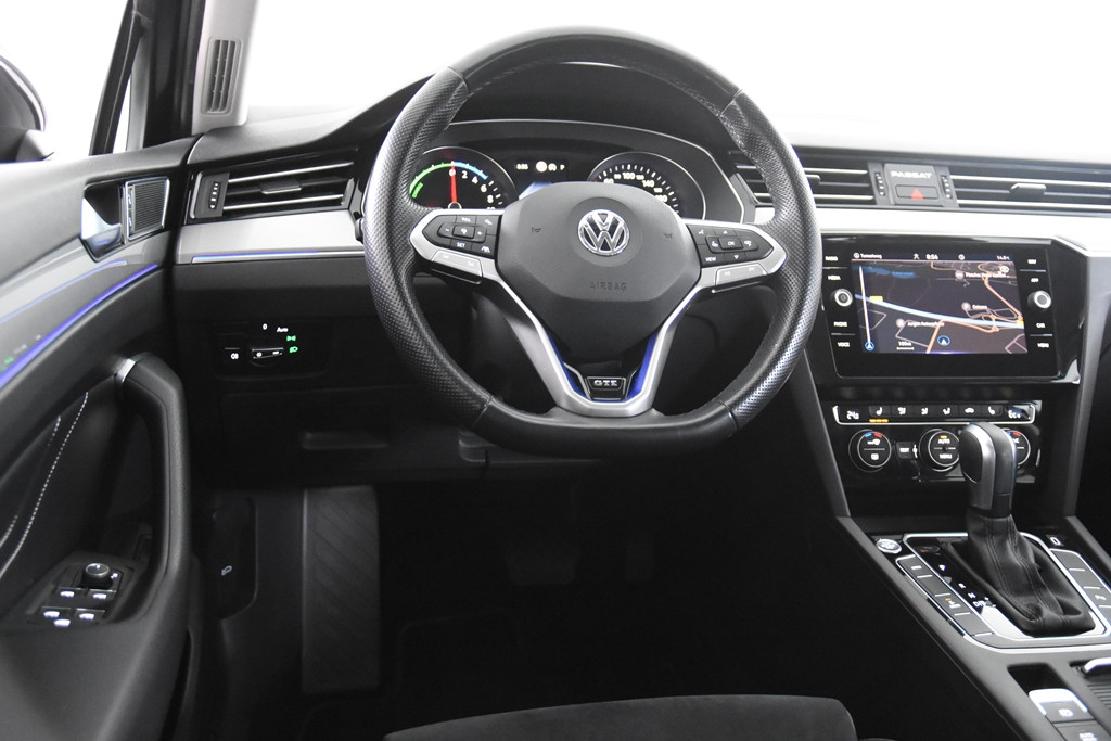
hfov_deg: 53.1
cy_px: 370
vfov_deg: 36.9
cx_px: 556
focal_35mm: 36
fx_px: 1111
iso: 6400
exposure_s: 1/40
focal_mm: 24
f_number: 3
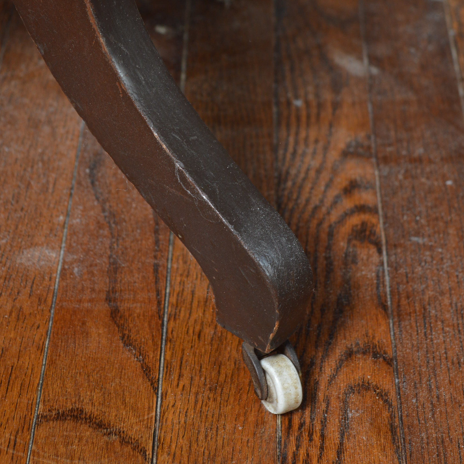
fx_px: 1602
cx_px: 232
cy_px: 124
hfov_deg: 16.5
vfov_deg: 16.4
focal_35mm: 106
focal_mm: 55
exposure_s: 1/80
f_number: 5.6
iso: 400
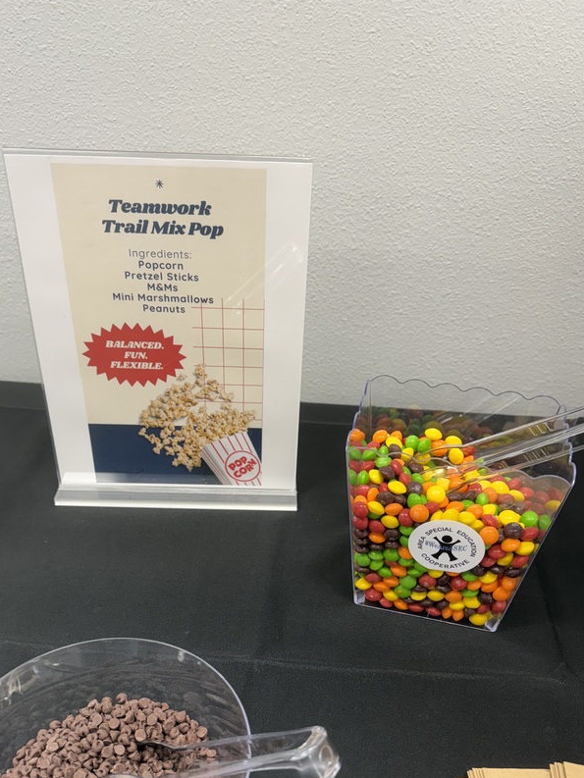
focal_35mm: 31
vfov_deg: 57.5
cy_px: 492
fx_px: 697
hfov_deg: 45.4
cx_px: 270
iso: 160
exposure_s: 1/120
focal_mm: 6.76
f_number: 1.78
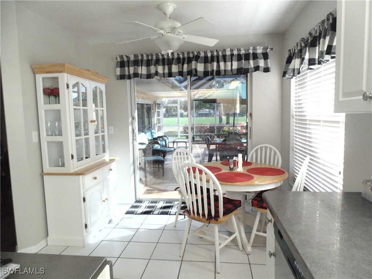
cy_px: 140
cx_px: 186
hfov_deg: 76.4
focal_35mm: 22
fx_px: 236
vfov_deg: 61.1
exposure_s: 1/30
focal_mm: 4
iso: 250
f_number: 3.1
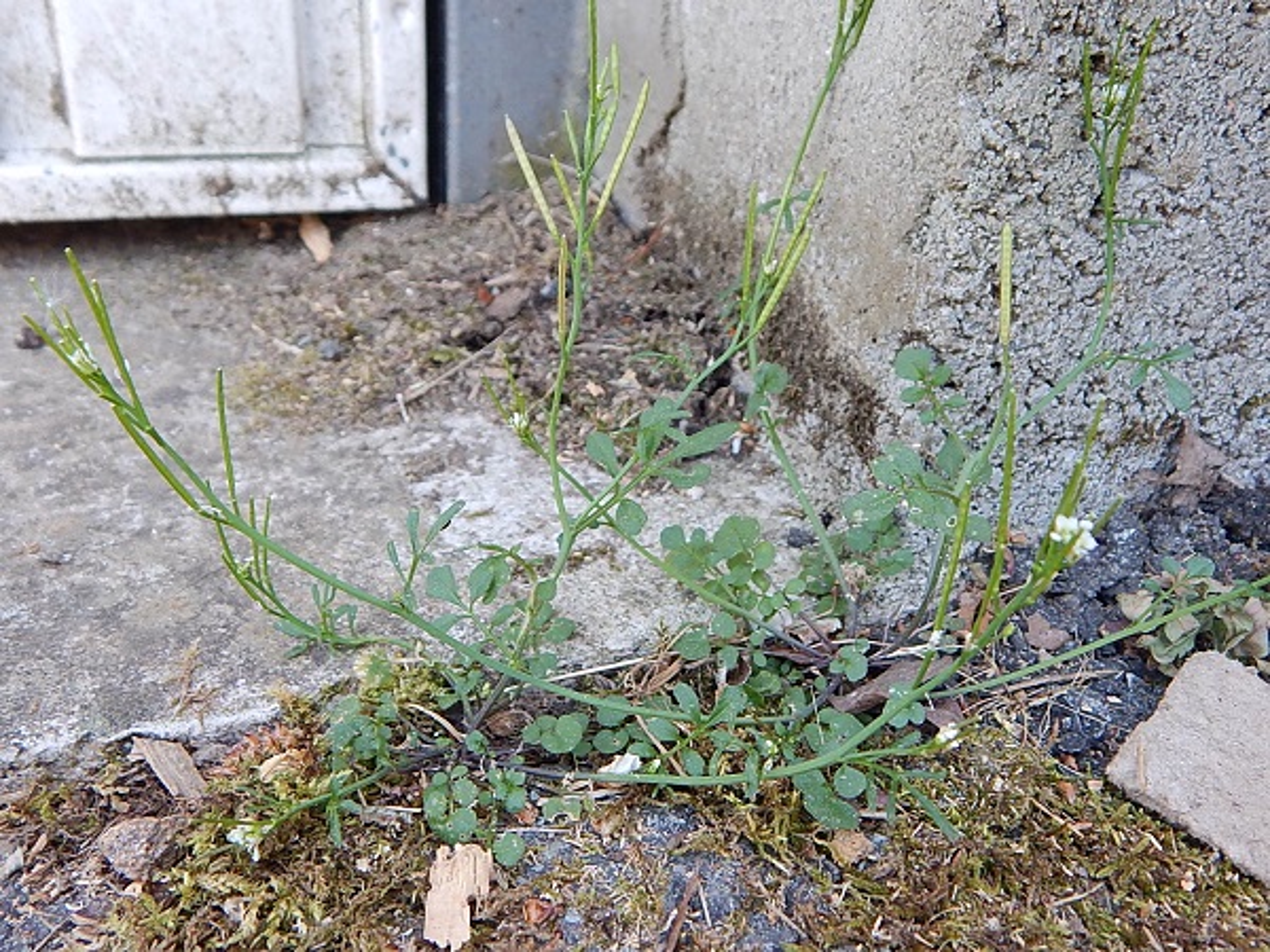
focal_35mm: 31
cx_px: 635
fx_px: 1137
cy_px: 476
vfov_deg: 45.4
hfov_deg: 58.4
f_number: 3.2
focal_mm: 5.6
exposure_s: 1/50
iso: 125
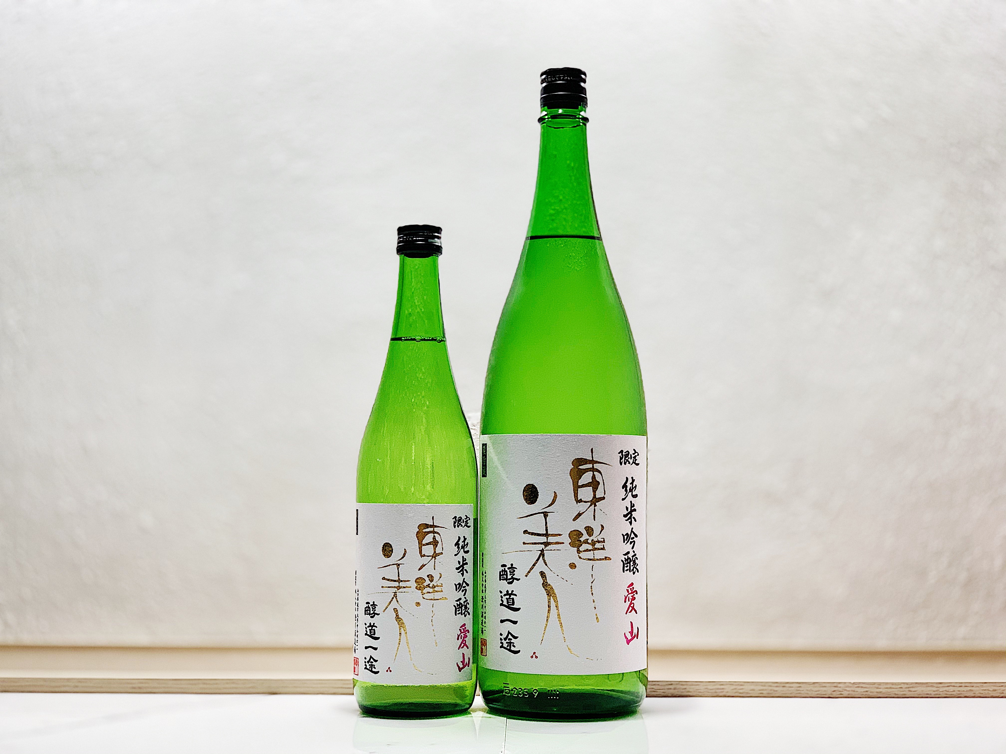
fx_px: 1511
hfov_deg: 36.8
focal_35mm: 52
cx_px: 503
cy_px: 377
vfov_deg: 28.0
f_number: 2.4
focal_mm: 6
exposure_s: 1/99
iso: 125
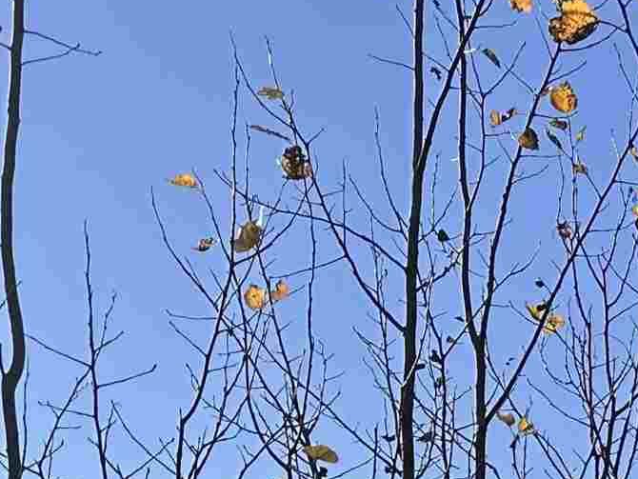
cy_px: 1054
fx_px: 2028
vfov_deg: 11.6
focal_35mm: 110
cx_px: 1120
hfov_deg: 15.5
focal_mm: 6.86
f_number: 1.78
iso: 80
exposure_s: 1/4545
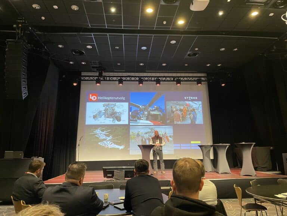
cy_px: 108
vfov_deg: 53.1
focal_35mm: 26
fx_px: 216
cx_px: 144
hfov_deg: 67.3
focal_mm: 4.2
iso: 500
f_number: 1.6
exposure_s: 1/35
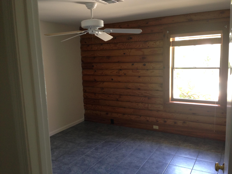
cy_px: 87
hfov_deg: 55.4
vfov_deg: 42.9
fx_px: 221
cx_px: 116
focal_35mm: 33
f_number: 2.4
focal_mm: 4.12
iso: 100
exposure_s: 1/20
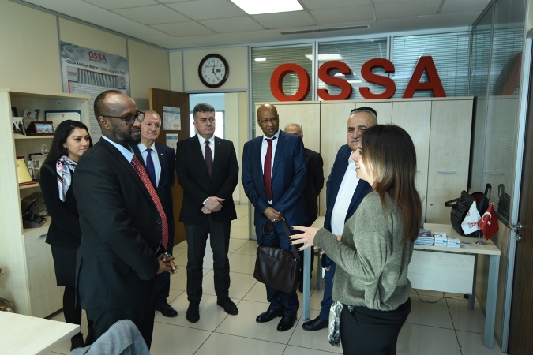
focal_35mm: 26
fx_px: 385
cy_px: 178
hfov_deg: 69.4
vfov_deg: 49.6
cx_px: 266
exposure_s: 1/125
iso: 800
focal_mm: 26
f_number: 3.5
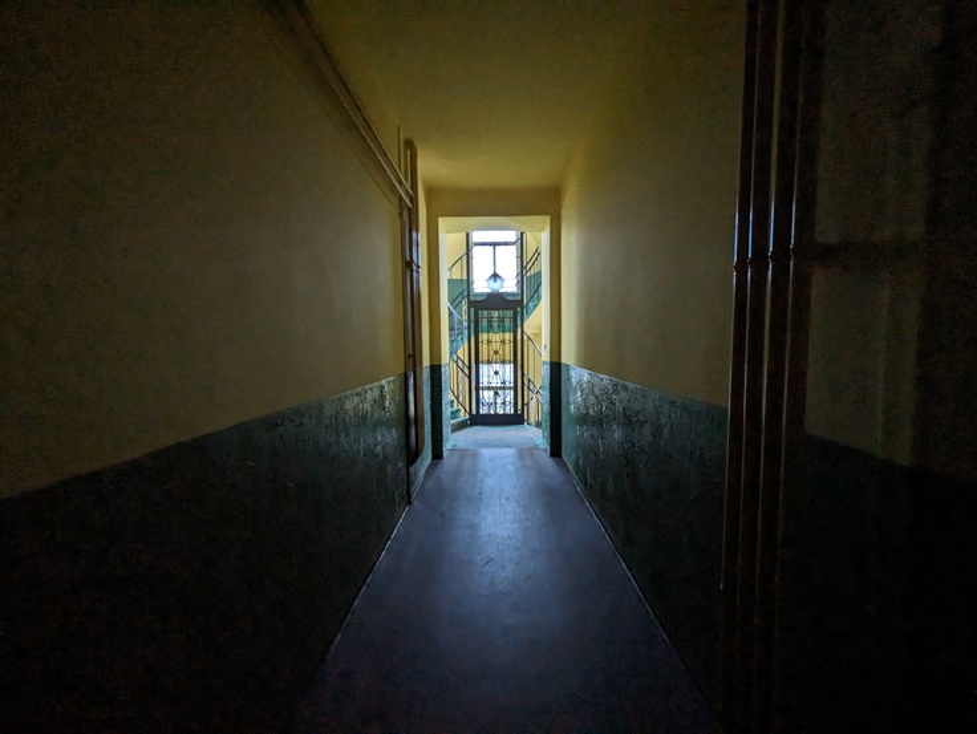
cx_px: 488
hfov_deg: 102.0
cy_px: 367
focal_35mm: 14
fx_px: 395
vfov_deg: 85.7
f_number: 2.2
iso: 617
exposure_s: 1/3.8
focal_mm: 1.83
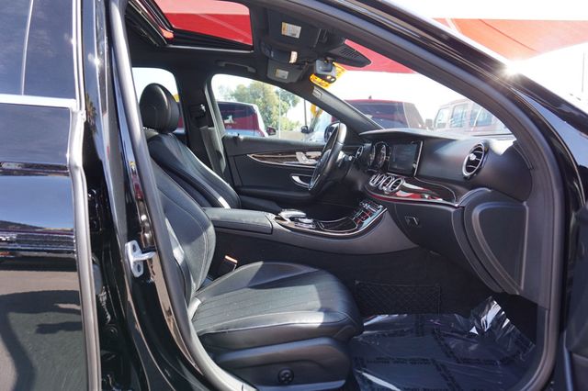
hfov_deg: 73.8
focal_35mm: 24
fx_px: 392
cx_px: 294
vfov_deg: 53.1
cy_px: 196
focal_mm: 16
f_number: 4
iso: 100
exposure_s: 1/60
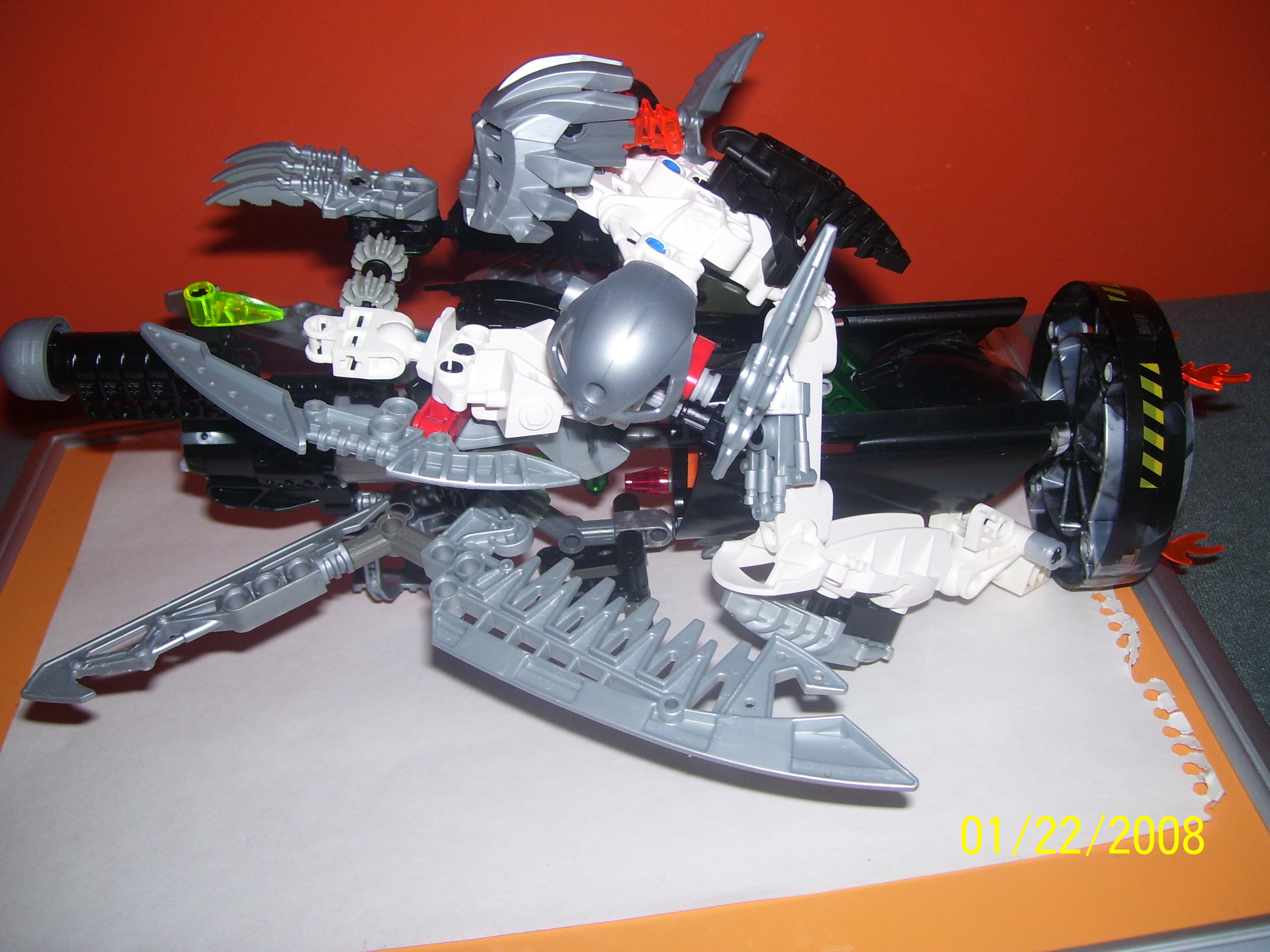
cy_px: 476
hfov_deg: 50.1
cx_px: 635
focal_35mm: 37
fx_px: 1357
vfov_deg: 38.7
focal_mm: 6
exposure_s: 1/60
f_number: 2.7
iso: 80
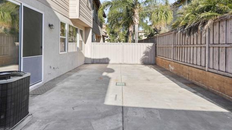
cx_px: 118
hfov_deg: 89.6
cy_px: 49
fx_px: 117
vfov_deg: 57.7
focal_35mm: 19
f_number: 8
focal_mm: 16
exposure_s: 1/125
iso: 100
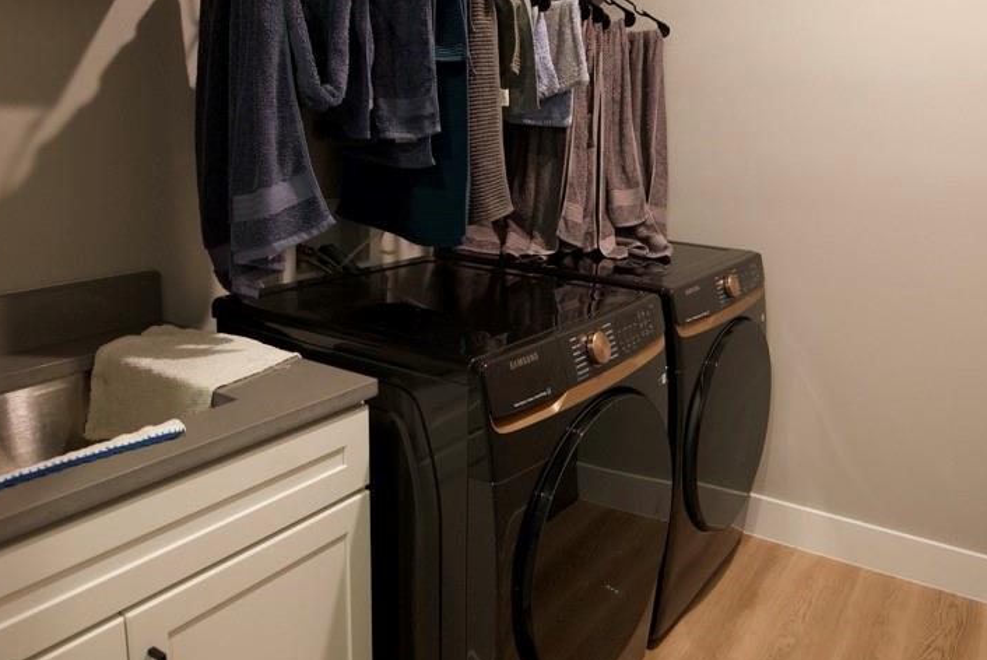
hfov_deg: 63.3
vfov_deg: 44.8
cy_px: 259
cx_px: 566
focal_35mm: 29
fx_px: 796
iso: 2500
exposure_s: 1/80
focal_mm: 16
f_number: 3.5
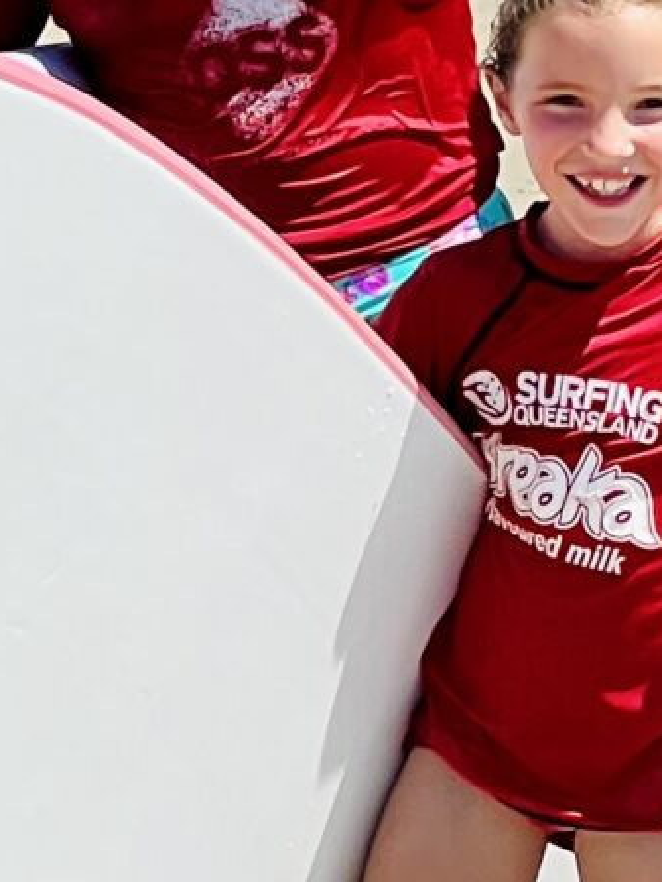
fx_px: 11219
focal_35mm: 440
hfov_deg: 3.4
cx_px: 652
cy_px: -362
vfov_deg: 4.5
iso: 32
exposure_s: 1/1263
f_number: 2.8
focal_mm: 9
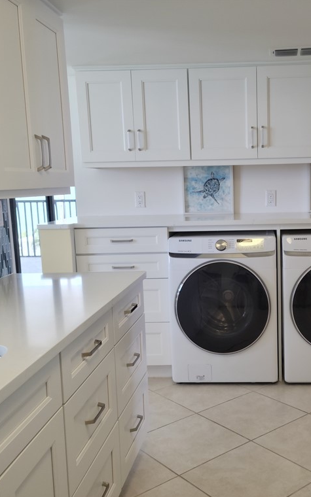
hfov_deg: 31.4
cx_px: 234
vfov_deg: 49.3
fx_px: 542
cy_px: 249
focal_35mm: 40
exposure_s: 1/60
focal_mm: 5.9
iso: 125
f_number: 2
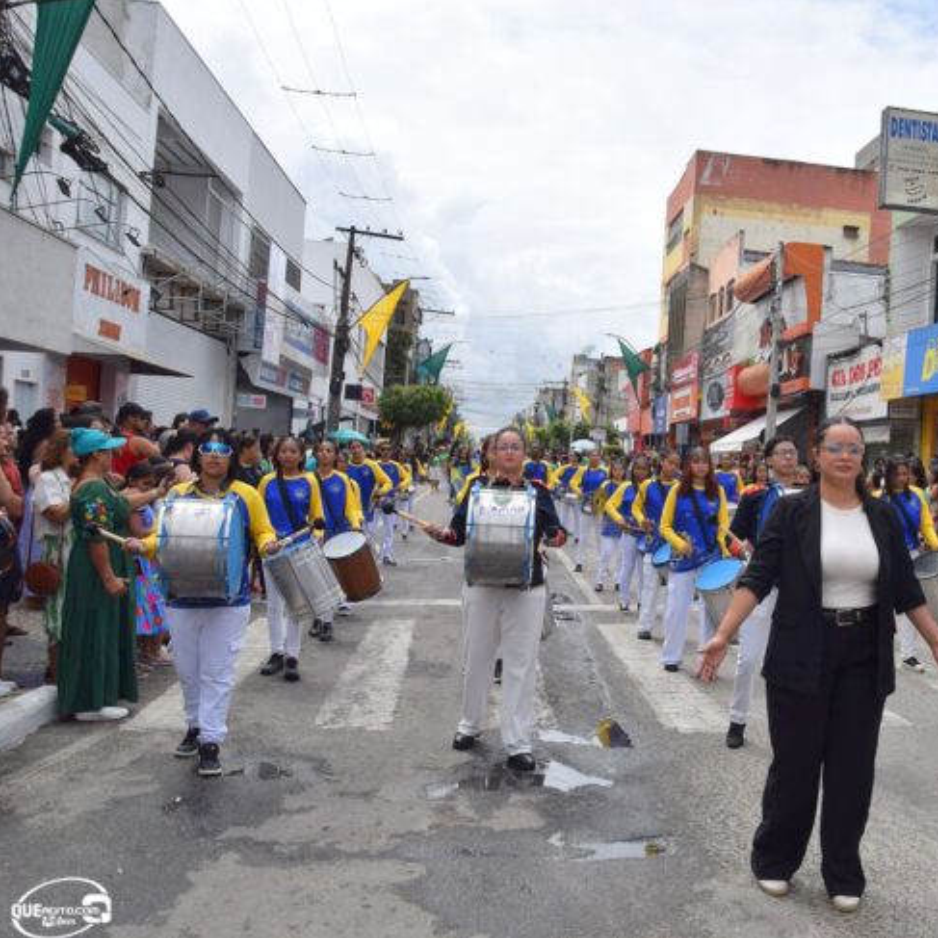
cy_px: 473
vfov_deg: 47.2
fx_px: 1073
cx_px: 709
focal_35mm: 35
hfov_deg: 45.5
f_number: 10
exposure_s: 1/400
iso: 200
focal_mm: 18
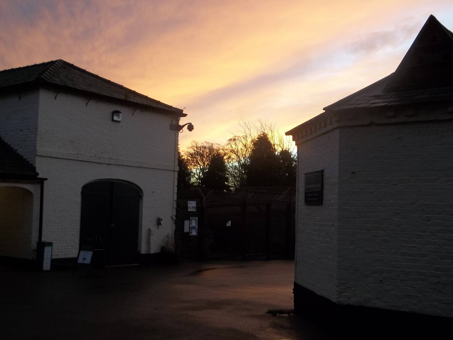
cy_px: 170
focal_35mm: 46
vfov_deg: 31.5
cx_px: 226
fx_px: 602
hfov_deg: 41.2
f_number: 3.7
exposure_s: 1/40
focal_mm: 8.3
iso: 87
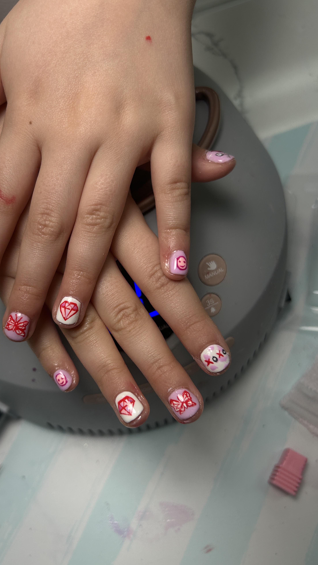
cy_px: 278
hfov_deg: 39.7
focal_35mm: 29
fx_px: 435
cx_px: 108
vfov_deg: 66.1
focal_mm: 5.7
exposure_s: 1/499
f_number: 1.5
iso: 50
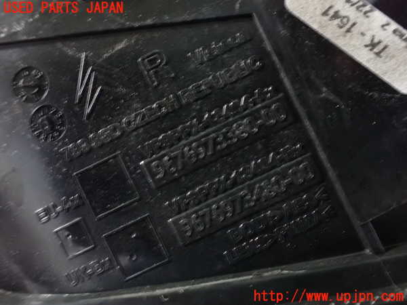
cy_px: 152
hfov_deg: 60.0
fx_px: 353
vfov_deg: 46.8
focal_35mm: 30
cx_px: 204
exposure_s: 1/20
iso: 1600
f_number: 2.3
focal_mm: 5.4
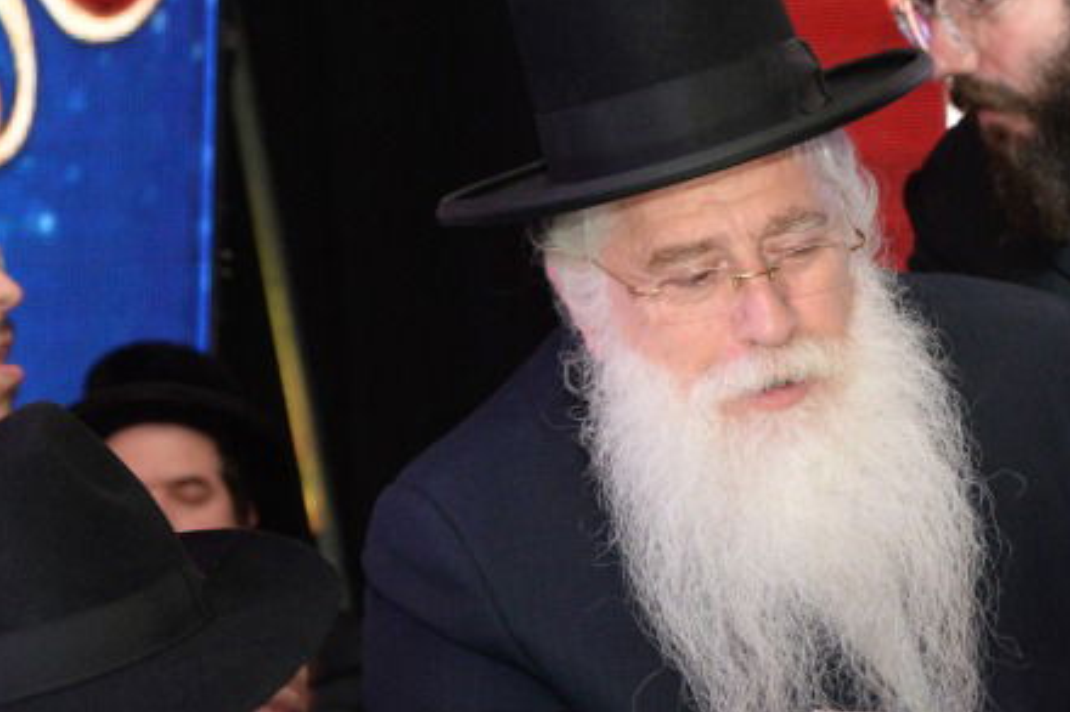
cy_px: 689
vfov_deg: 8.4
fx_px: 4843
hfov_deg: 12.5
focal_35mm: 163
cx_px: 883
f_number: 5
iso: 2500
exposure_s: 1/80
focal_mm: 70
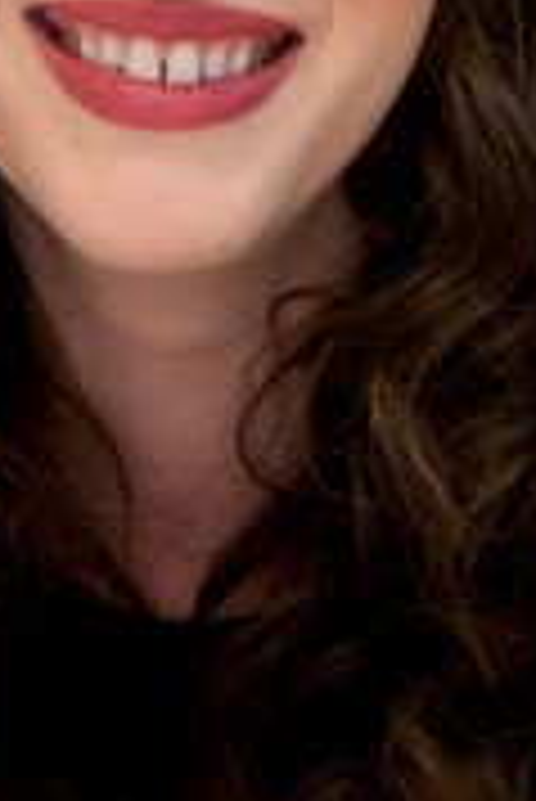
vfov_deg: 6.3
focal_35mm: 325
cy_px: 58
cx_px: 248
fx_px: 7244
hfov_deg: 4.2
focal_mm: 145
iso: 800
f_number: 6.3
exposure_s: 1/60
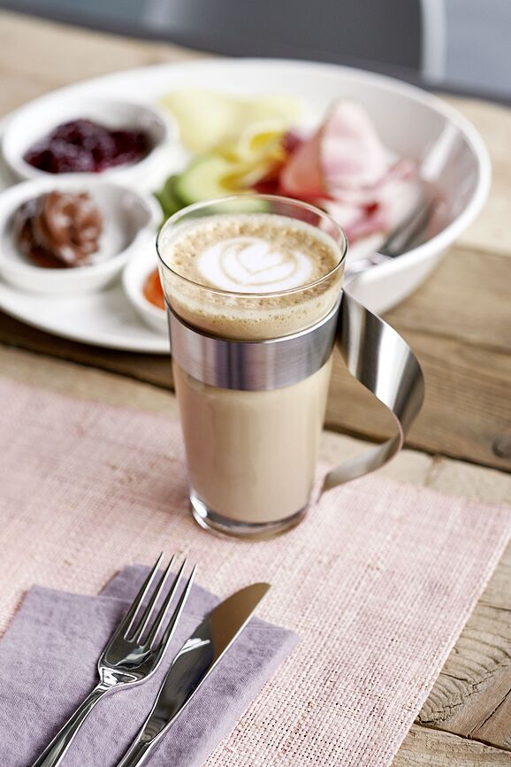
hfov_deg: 16.3
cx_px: 256
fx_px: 1788
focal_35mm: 84
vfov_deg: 24.2
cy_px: 384
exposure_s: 1/100
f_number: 3.2
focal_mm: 56
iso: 800
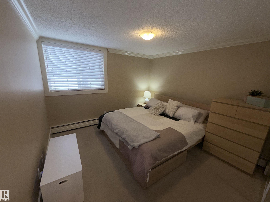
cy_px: 101
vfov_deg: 85.7
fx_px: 109
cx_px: 135
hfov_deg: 102.1
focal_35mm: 14
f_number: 2.2
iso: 32
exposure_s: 1/60
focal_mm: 2.22
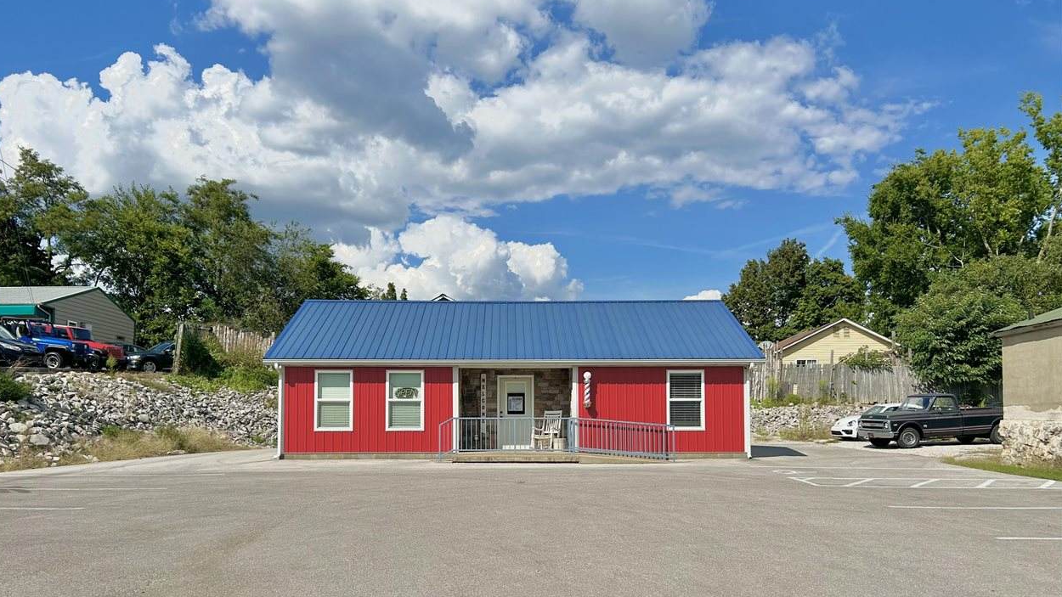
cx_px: 521
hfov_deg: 66.1
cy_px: 394
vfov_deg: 39.7
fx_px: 817
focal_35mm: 29
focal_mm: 5.7
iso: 50
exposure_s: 1/7463
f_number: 1.5
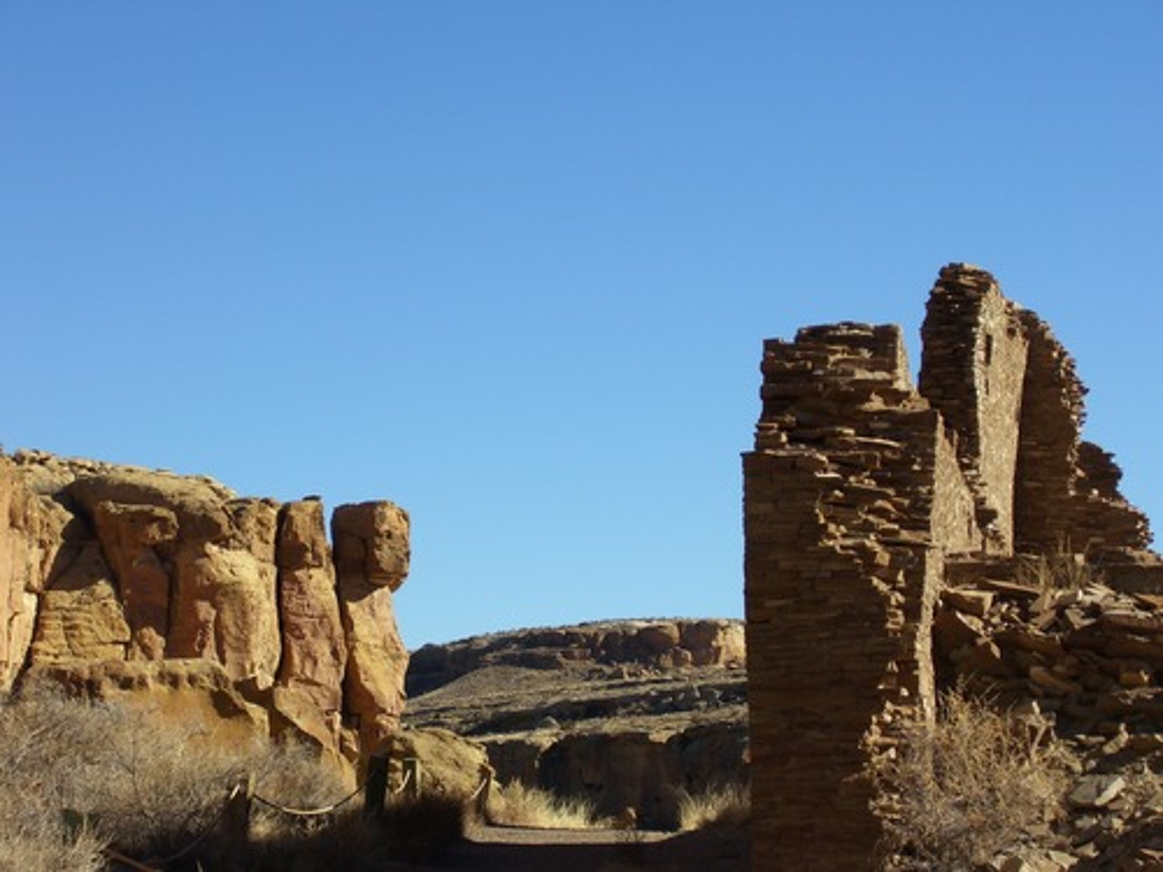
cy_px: 436
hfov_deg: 19.3
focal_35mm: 102
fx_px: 3427
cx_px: 582
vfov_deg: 14.5
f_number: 4.6
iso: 80
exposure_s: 1/750
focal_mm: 16.8
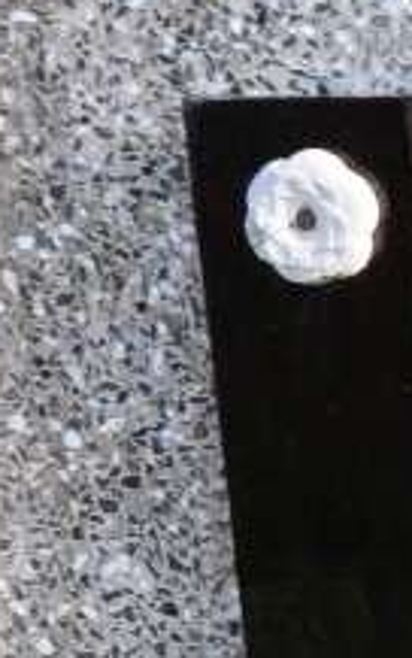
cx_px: 2339
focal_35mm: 467
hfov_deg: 2.6
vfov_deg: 4.5
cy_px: 810
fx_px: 8374
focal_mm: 31
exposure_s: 1/160
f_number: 7.1
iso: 320
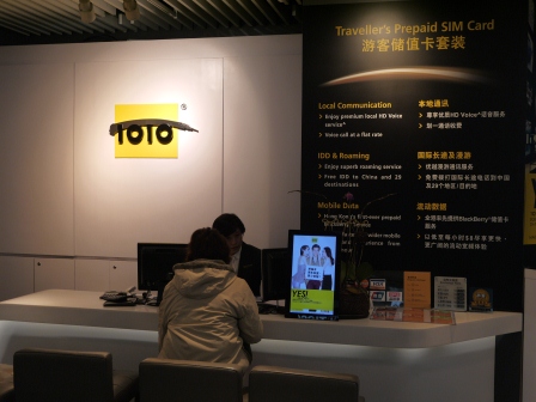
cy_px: 201
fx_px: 619
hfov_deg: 46.8
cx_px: 268
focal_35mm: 40
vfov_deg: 36.0
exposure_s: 1/80
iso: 160
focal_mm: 20
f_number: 4.5
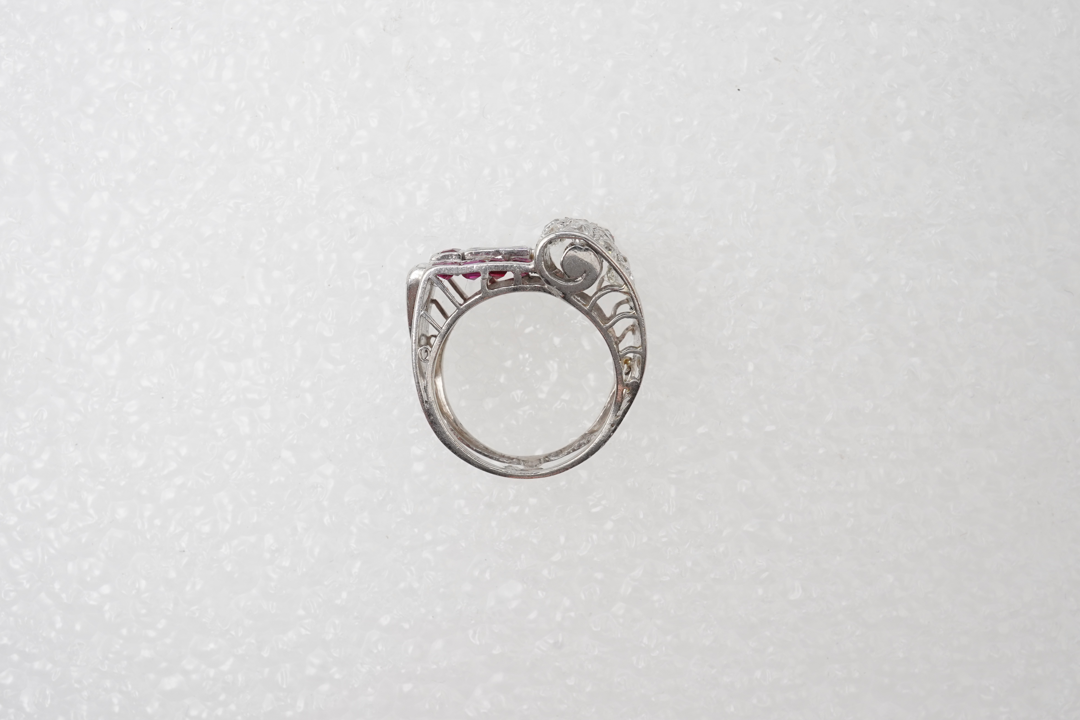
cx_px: 540
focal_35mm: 45
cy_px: 360
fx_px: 1350
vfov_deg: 29.9
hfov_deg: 43.6
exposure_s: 1/125
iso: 640
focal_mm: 30
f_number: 22
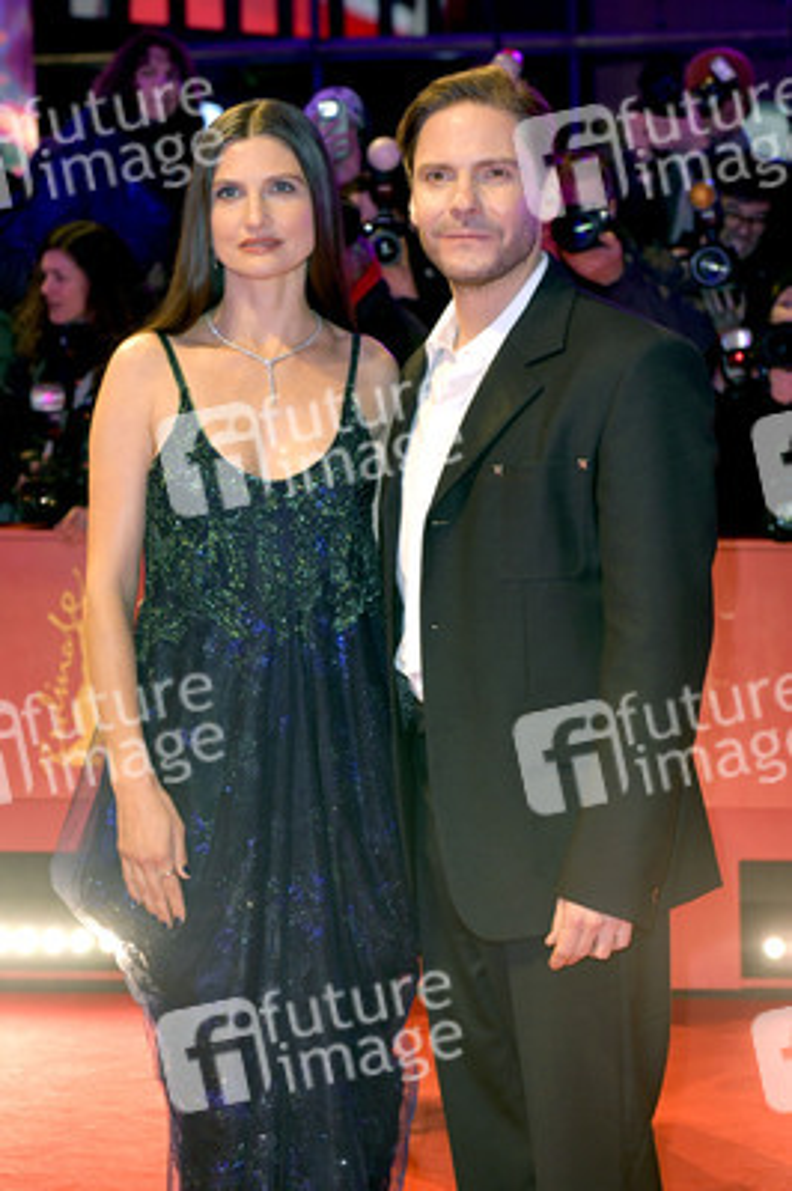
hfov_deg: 20.6
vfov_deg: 30.5
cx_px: 396
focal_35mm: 66
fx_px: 2182
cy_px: 596
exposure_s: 1/250
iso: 1600
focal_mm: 66
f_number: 5.6
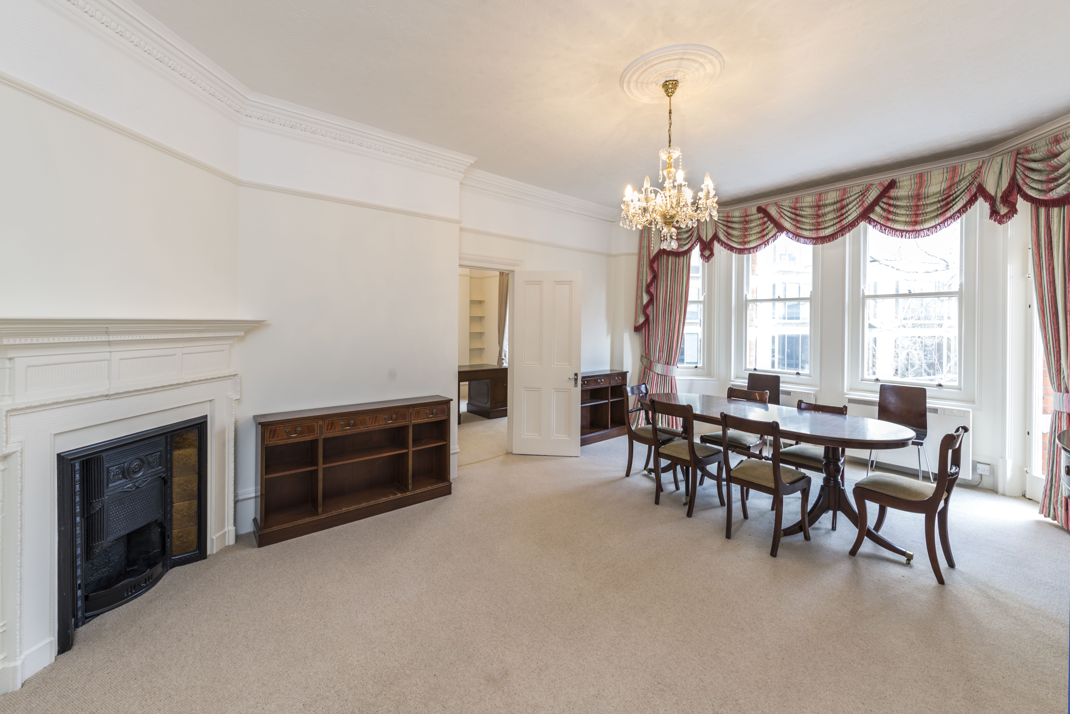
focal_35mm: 14
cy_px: 357
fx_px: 416
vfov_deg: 81.3
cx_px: 535
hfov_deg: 104.2
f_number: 8
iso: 400
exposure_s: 1/6
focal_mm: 14
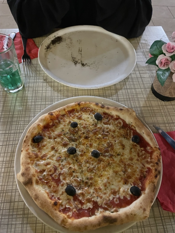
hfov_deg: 53.1
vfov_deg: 67.3
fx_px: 175
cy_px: 116
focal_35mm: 26
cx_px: 88
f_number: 1.6
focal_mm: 4.2
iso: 800
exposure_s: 1/25
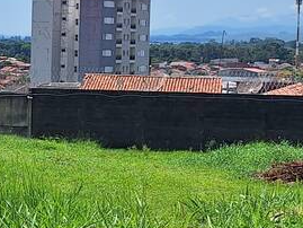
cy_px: 71
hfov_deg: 15.5
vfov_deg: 12.0
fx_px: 1077
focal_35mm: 123
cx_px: -48
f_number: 1.8
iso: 40
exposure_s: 1/5025
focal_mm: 5.54
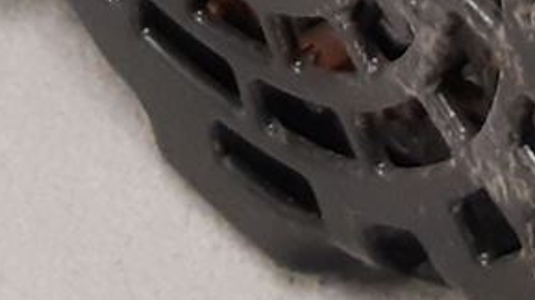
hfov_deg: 10.6
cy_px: -567
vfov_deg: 5.7
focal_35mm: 201
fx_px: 2849
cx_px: 554
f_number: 1.7
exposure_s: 1/50
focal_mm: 3.93
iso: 200
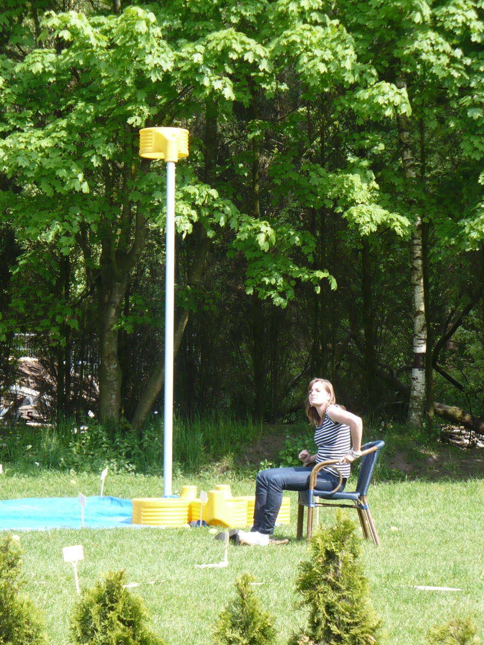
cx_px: 242
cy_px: 322
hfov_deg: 9.4
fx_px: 2946
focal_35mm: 158
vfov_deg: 12.5
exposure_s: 1/200
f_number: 4
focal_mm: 26
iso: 100
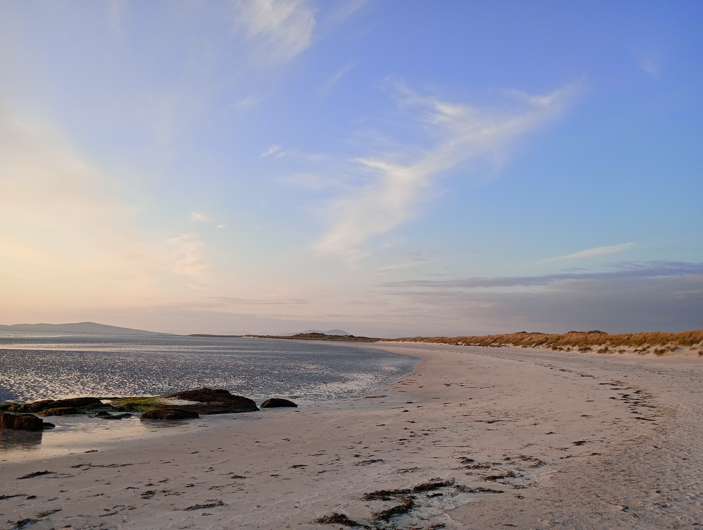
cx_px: 352
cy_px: 265
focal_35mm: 28
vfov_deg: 49.9
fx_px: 569
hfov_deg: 63.4
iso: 106
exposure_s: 1/141
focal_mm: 4.27
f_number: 1.8
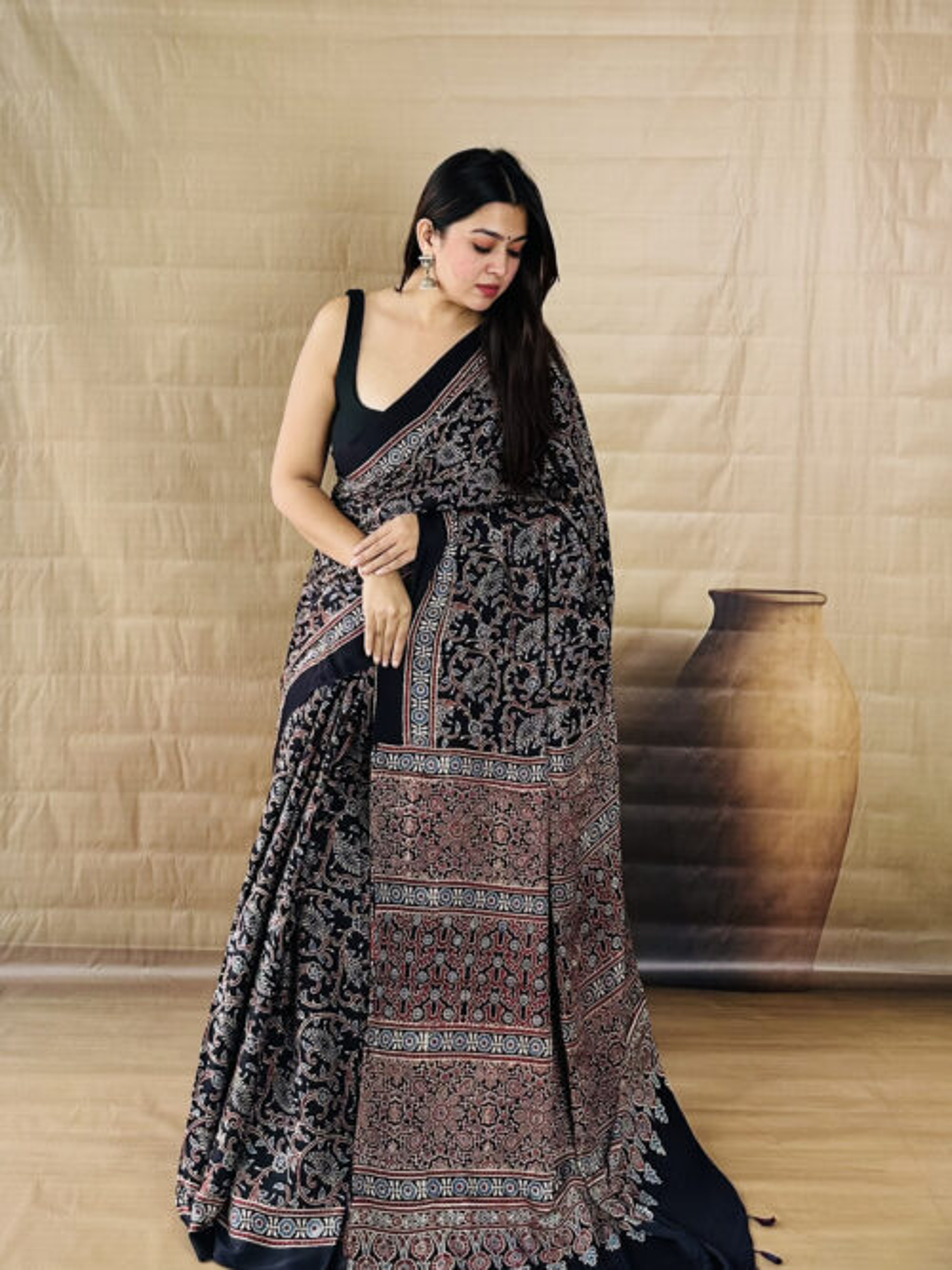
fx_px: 880
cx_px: 476
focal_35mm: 24
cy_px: 635
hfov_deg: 56.8
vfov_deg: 71.6
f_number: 1.78
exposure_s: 1/121
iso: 125
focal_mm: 6.86
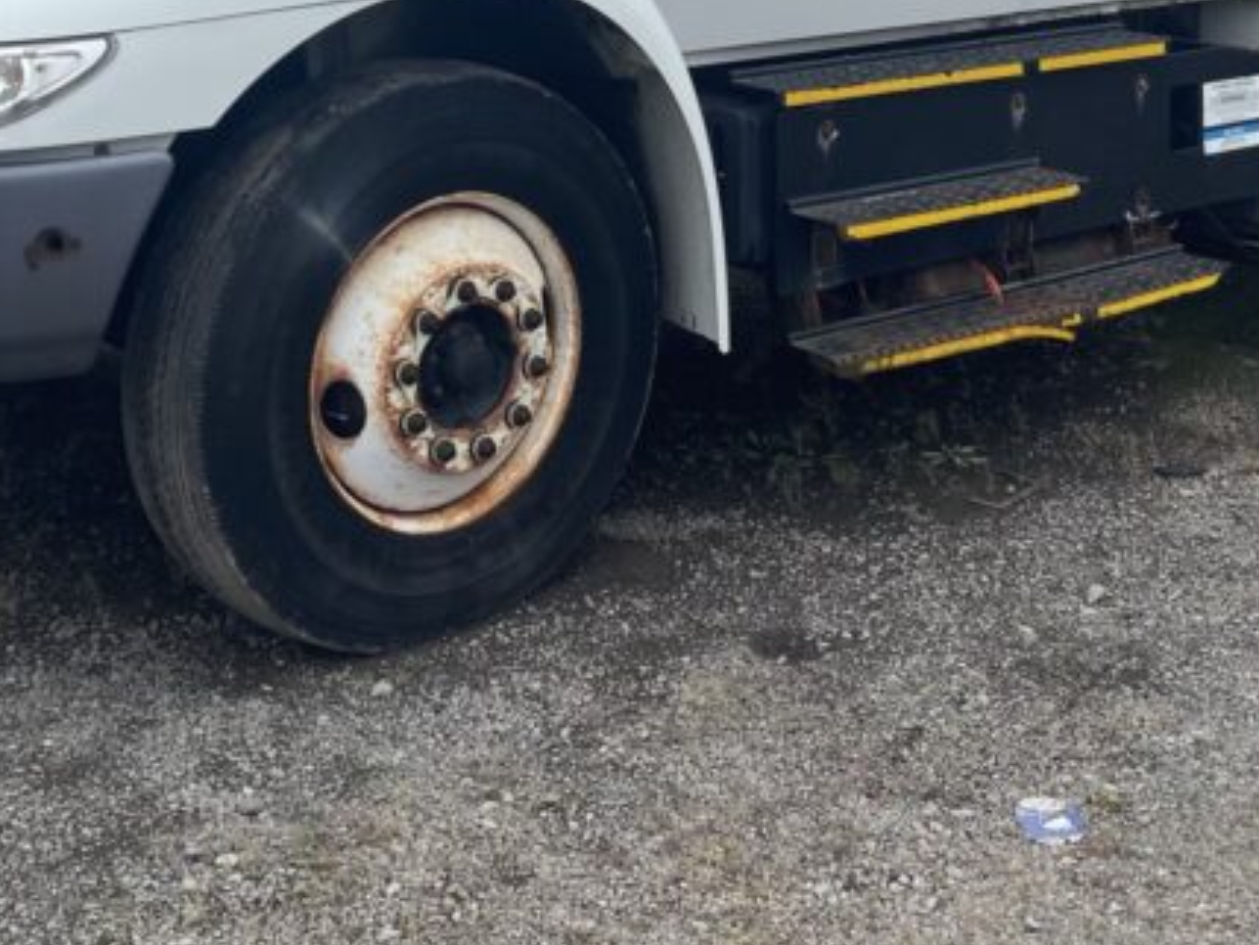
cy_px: -161
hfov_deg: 31.1
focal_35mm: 62
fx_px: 2256
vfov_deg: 22.0
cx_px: 728
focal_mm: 5.1
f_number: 1.6
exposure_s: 1/1188
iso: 32
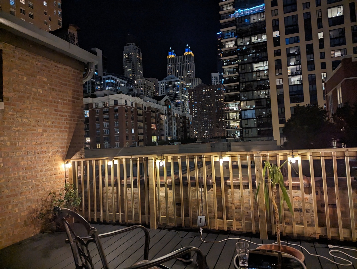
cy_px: 134
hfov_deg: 71.5
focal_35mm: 24
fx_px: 248
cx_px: 178
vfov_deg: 56.9
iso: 469
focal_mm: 6.81
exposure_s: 1/30
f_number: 1.85
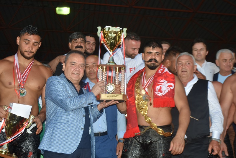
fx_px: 334
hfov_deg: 38.9
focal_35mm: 51
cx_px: 118
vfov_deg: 26.5
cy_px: 79
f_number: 4.2
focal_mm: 34
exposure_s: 1/60
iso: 200
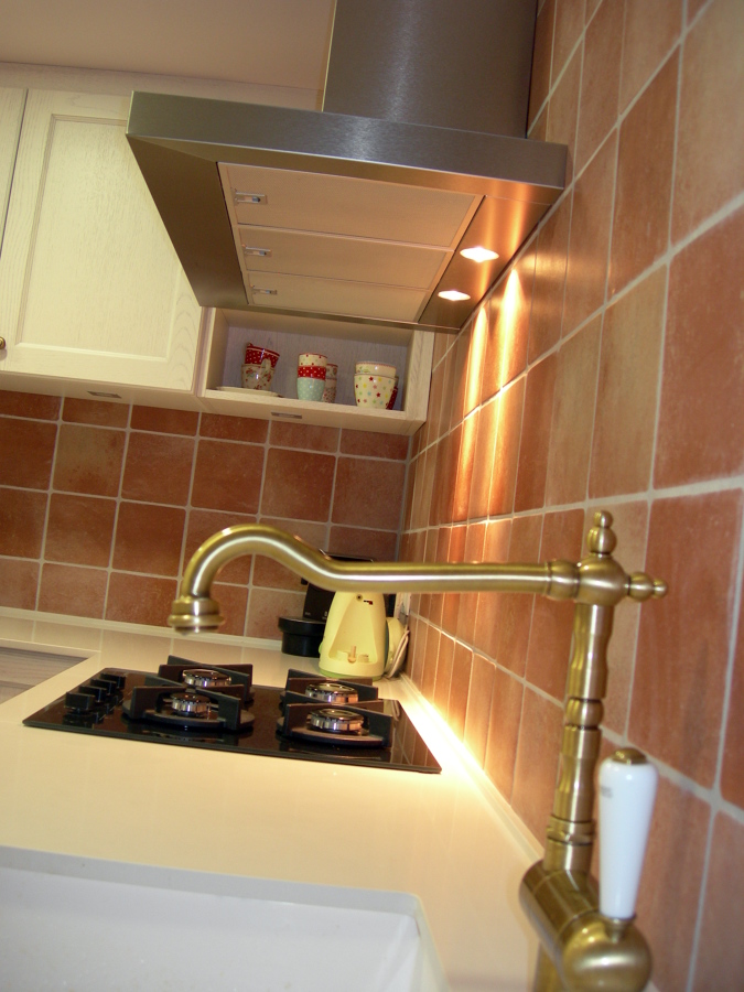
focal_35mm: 38
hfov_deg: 37.7
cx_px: 372
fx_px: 1089
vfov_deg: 49.0
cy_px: 496
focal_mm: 7.8
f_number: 2.8
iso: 90
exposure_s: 1/27.5
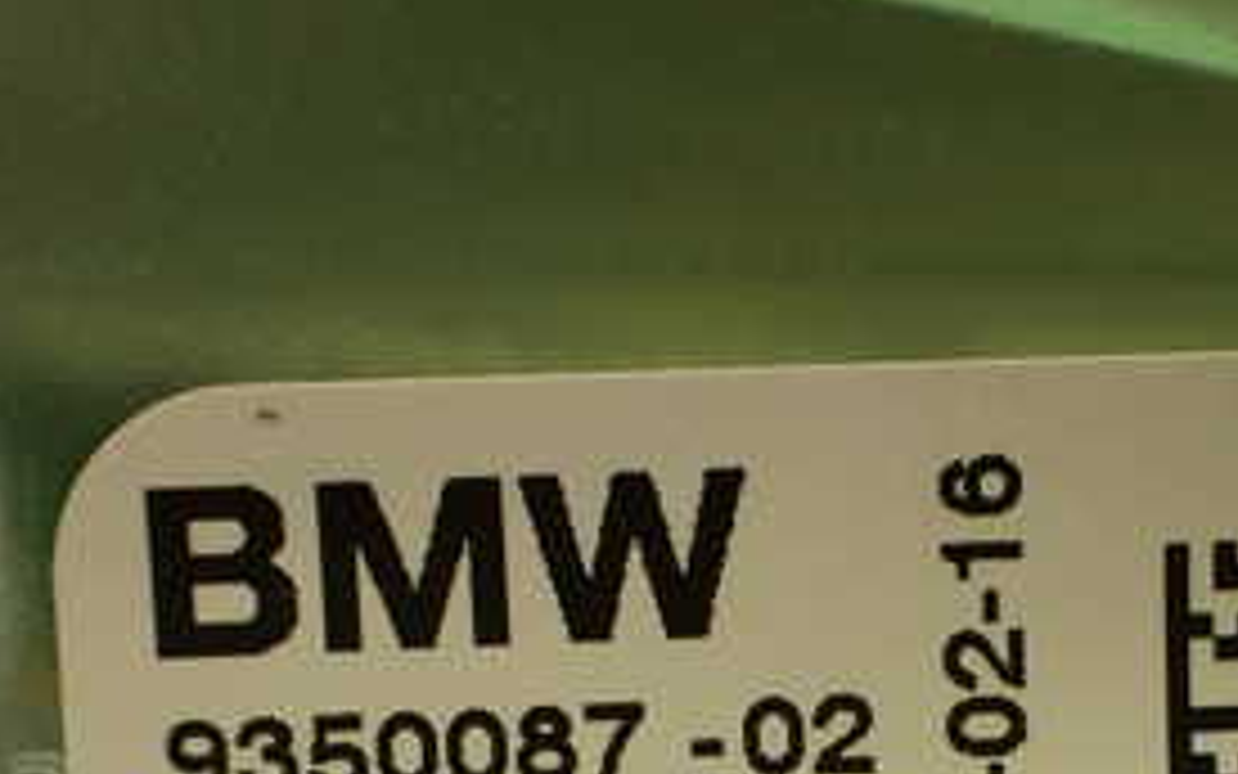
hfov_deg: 27.7
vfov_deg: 17.0
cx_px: 828
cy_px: 855
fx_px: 2497
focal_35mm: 74
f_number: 2.4
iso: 200
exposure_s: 1/60
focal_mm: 5.79
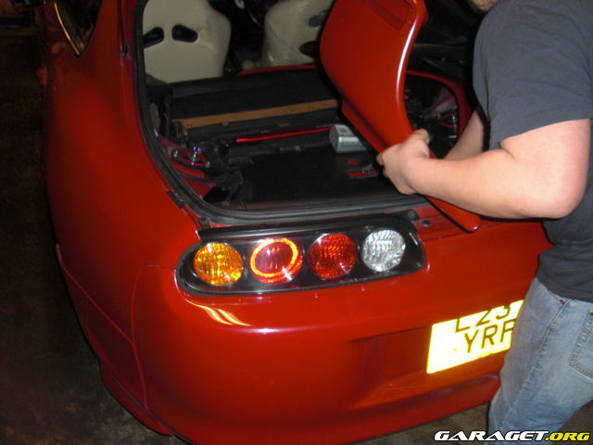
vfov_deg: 39.7
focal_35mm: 36
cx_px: 296
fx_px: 617
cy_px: 222
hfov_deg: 51.4
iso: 200
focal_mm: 6.3
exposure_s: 1/60
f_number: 2.8
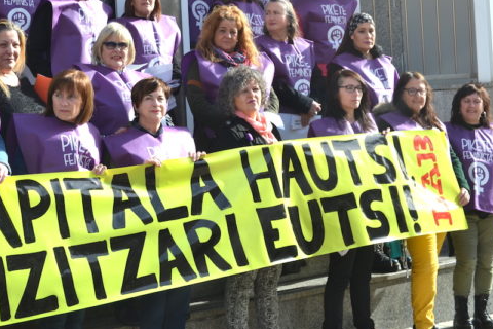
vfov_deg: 18.8
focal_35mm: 72
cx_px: 161
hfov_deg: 27.9
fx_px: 986
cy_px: 88
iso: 100
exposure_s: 1/160
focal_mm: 30
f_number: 6.3
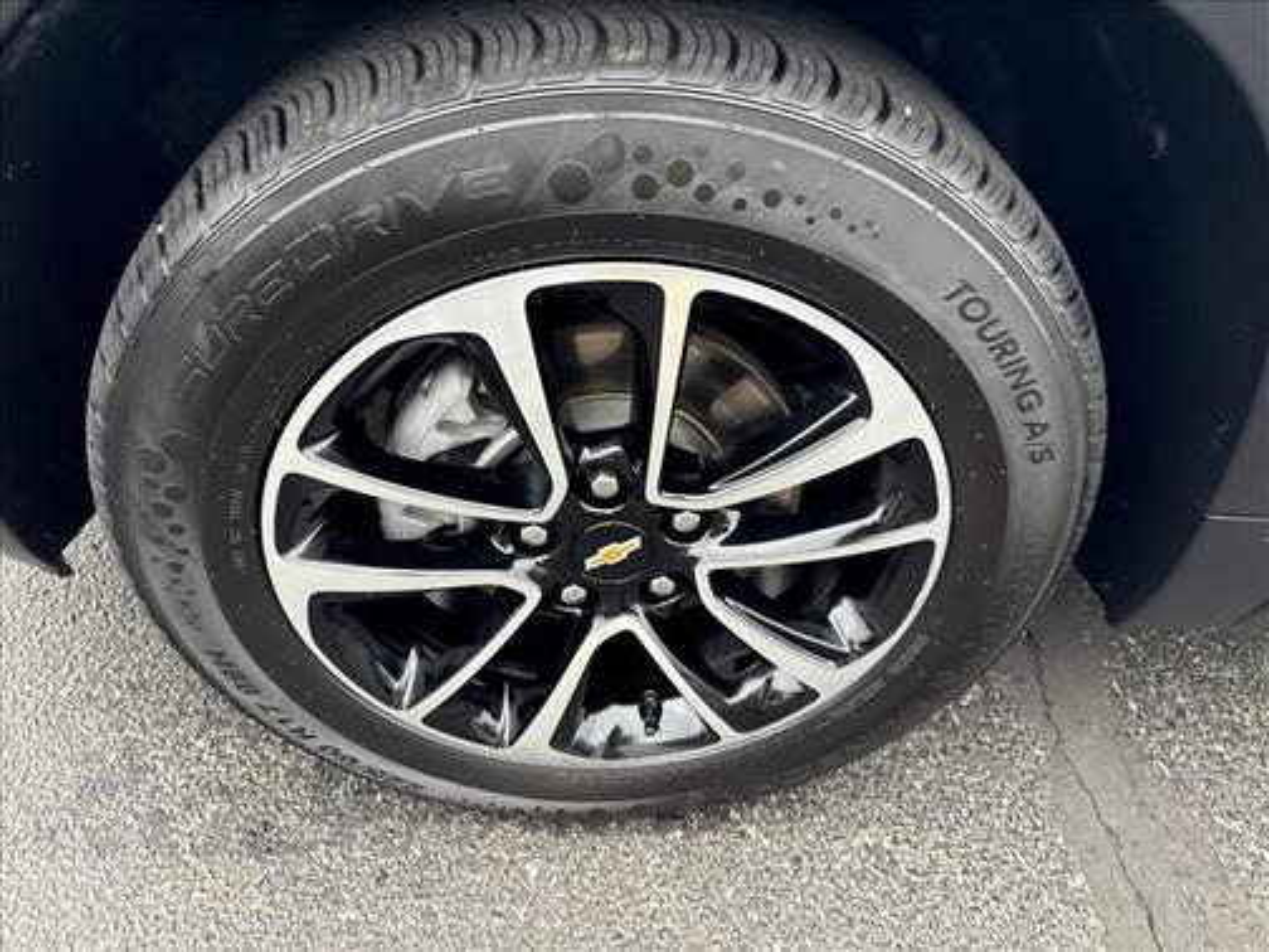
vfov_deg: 53.1
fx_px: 953
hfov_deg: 67.3
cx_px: 634
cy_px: 476
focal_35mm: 26
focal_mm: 5.96
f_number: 1.6
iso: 125
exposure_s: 1/84
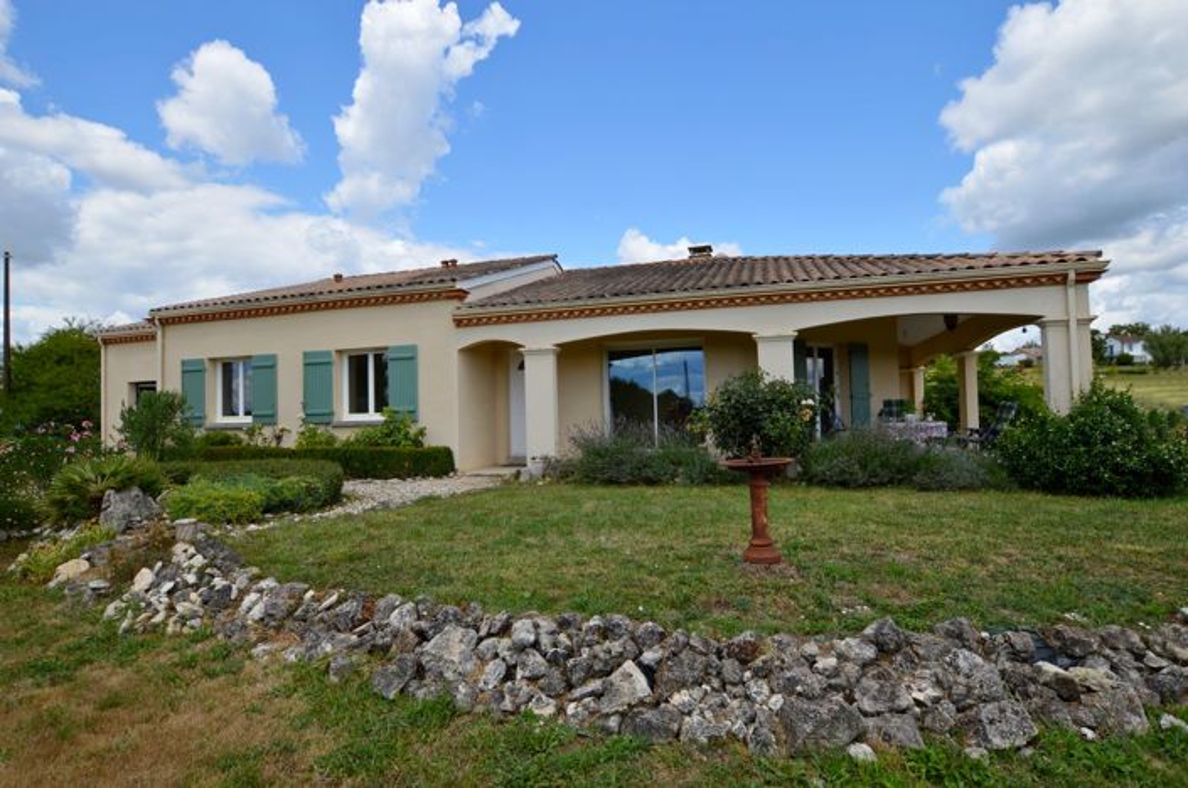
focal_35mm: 17
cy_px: 394
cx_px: 594
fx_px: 568
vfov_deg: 69.5
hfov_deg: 92.5
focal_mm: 11.5
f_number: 8
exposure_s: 1/250
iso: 100
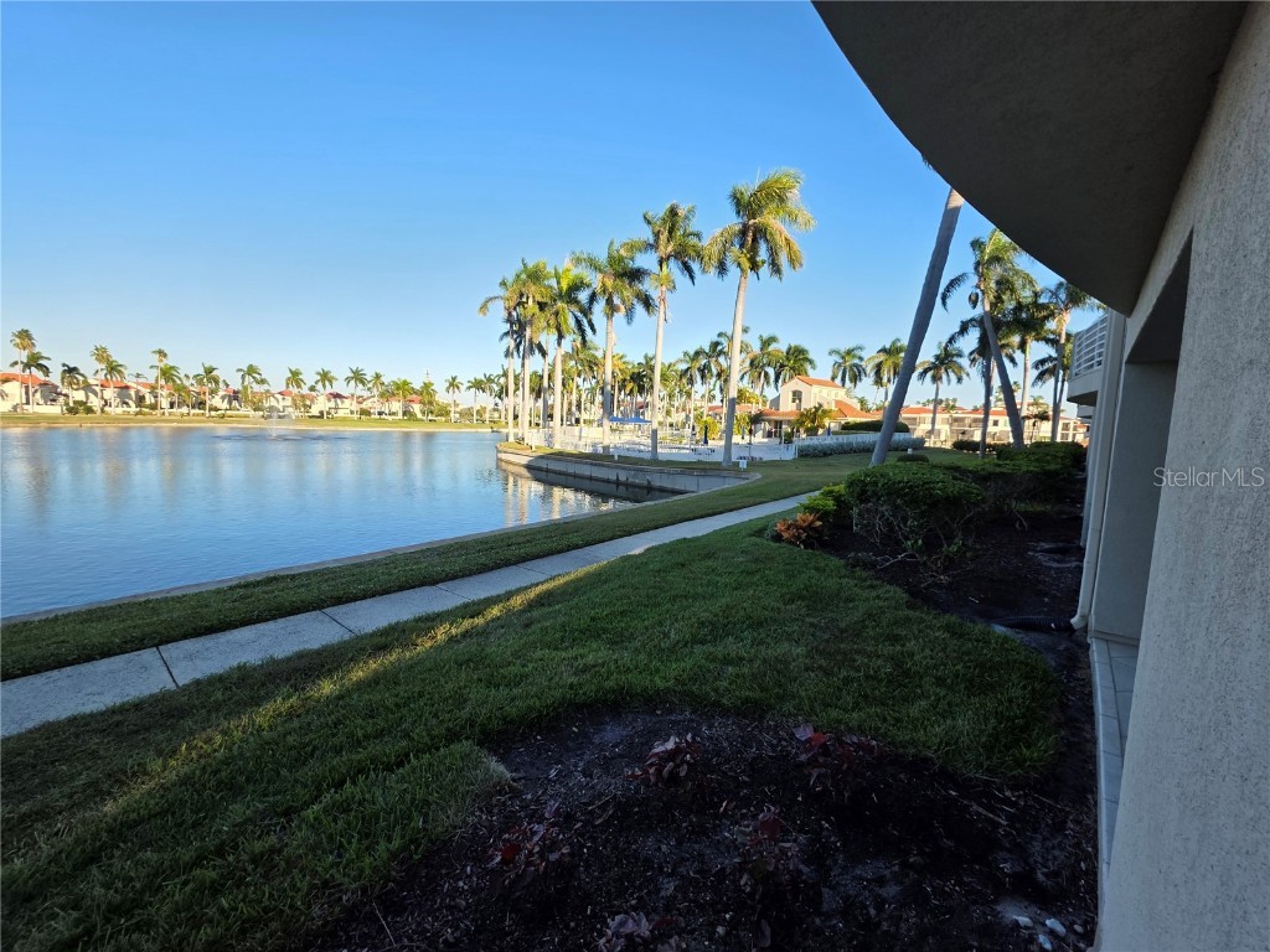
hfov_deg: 106.2
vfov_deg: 89.9
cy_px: 476
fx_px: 477
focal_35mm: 13
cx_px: 635
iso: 40
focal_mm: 2.2
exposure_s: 1/825
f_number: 1.9
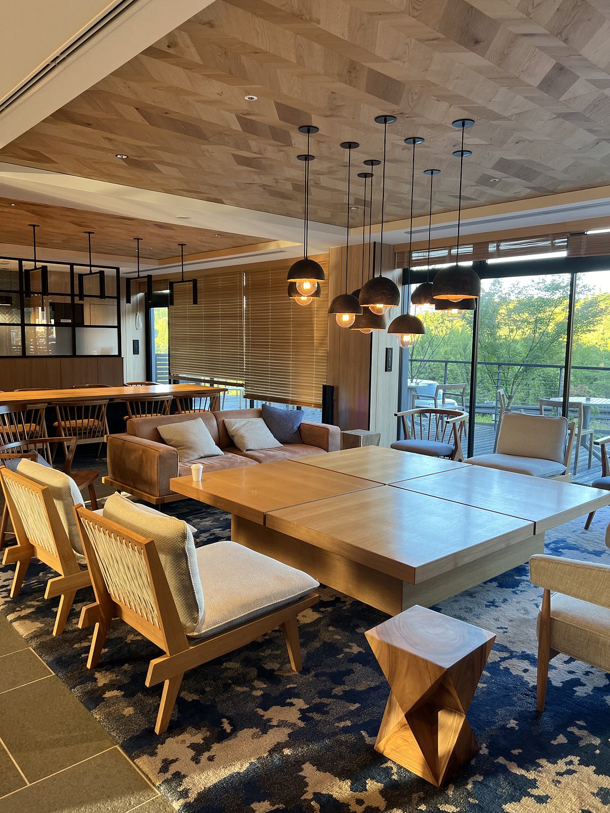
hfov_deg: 53.1
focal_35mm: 26
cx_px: 305
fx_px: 611
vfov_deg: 67.3
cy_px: 406
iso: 80
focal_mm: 5.7
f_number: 1.5
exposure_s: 1/60
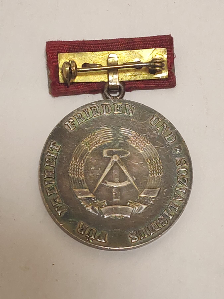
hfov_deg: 12.7
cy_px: 150
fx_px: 1009
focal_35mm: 117
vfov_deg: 16.8
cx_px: 112
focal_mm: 5.52
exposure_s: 1/33
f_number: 1.95
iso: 400
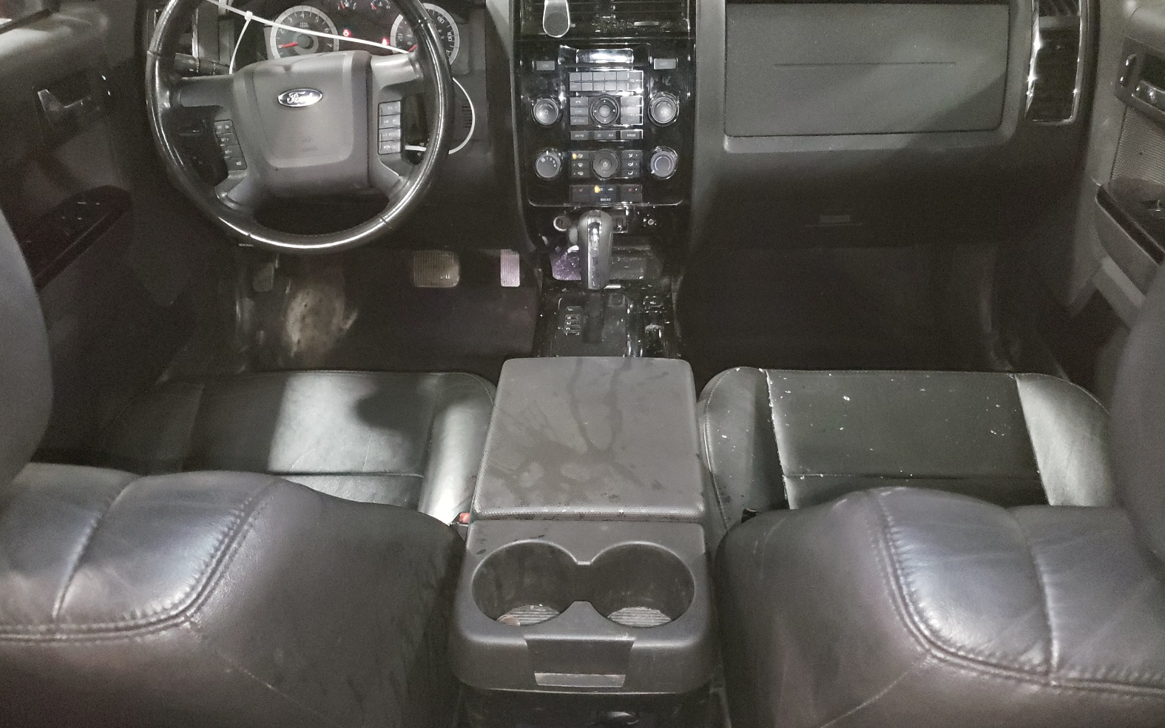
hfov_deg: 66.5
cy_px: 358
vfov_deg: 44.5
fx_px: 889
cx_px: 576
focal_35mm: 28
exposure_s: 1/25
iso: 806
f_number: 1.5
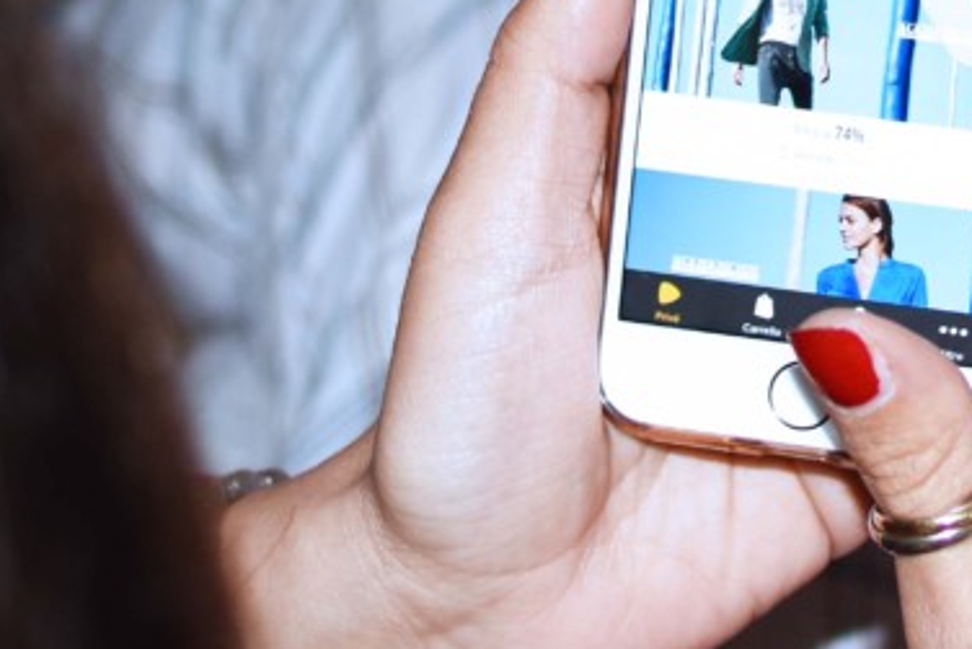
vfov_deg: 6.7
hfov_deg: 10.2
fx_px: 5426
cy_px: -362
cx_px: 814
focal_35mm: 201
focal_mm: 35
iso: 100
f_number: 2.8
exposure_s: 1/60
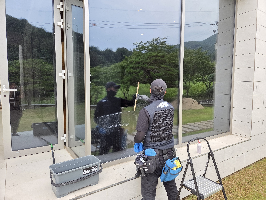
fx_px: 177
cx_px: 133
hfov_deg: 73.9
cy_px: 100
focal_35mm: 23
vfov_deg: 58.9
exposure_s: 1/120
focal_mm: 5.4
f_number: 1.8
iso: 40
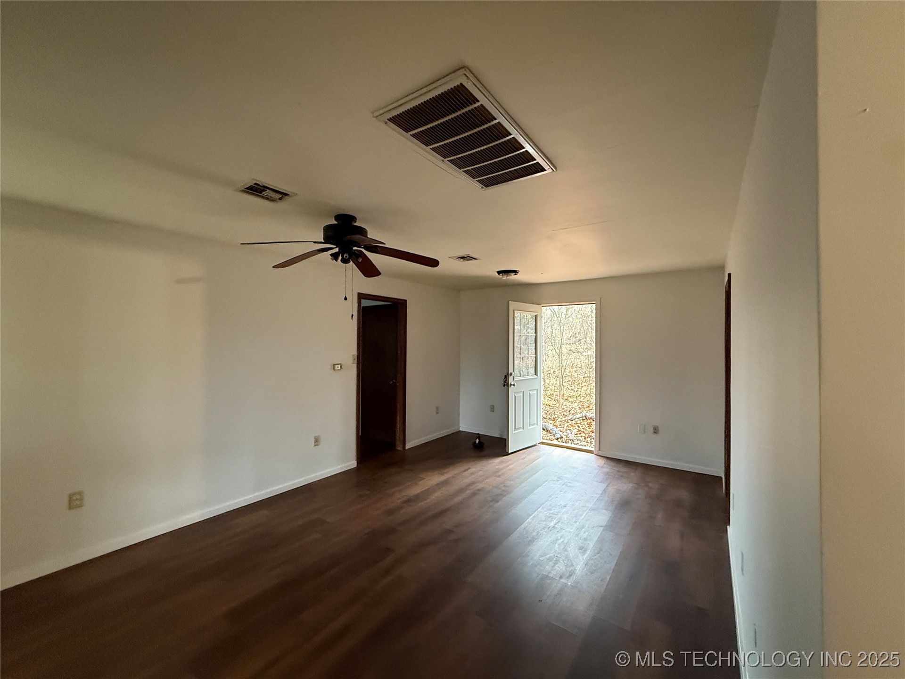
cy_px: 340
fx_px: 366
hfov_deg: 102.1
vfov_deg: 85.7
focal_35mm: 14
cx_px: 452
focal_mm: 2.22
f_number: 2.2
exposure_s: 1/60
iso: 640
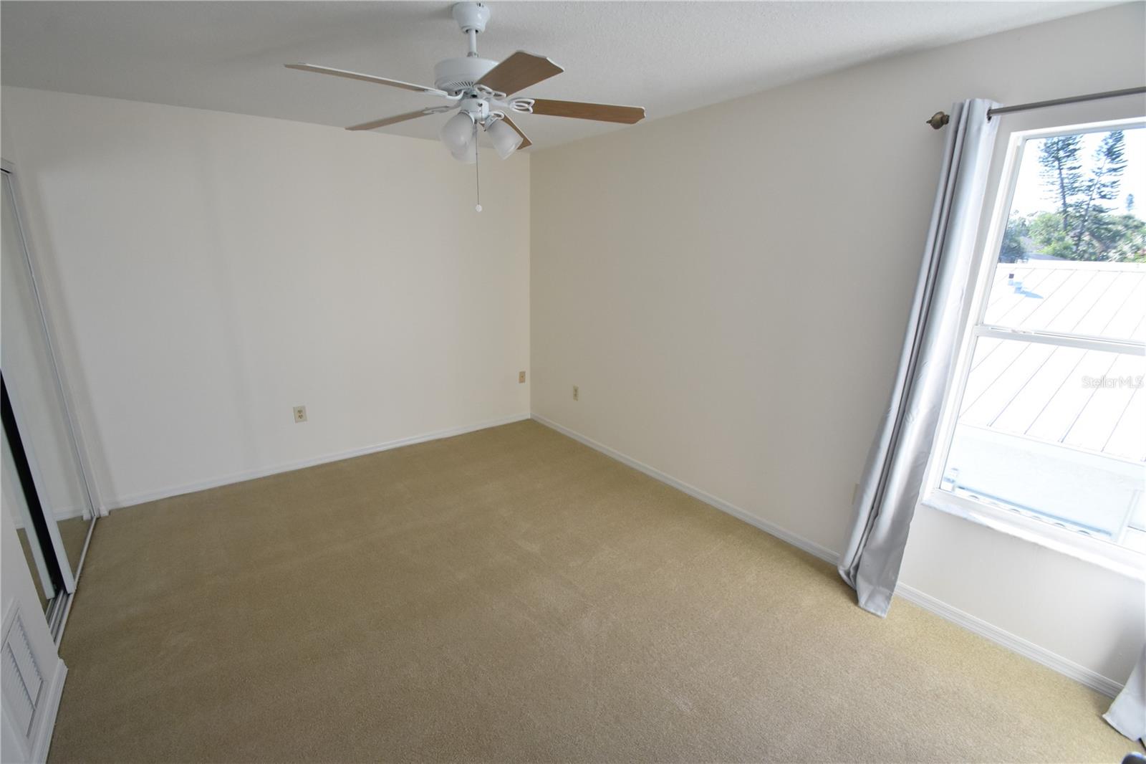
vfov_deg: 77.3
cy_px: 382
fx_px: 477
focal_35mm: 15
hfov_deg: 100.4
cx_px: 573
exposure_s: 1/400
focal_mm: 10
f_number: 8
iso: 800
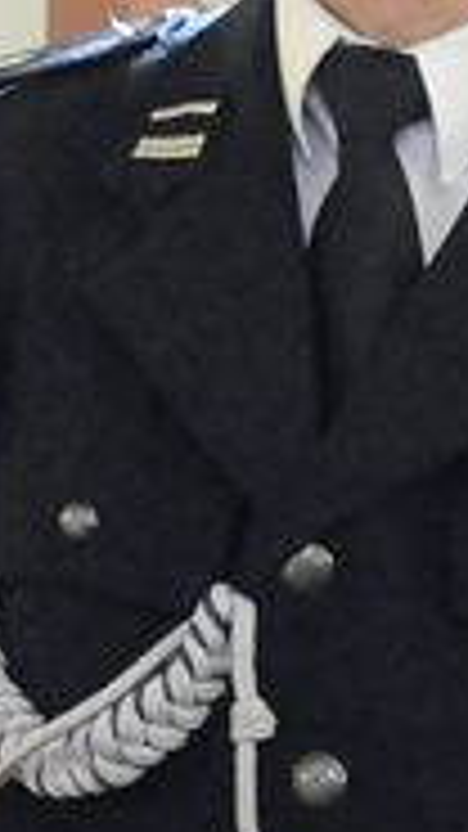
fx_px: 6688
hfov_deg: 3.9
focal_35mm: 303
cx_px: -868
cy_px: 151
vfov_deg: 7.1
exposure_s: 1/25
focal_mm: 42
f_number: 4.8
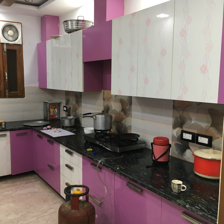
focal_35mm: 35
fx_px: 256
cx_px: 93
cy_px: 110
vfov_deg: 47.2
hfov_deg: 47.0
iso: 64
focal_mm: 4.15
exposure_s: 1/33
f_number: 2.2
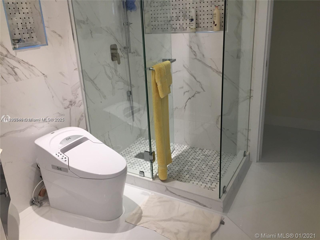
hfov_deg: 61.7
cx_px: 160
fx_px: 268
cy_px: 120
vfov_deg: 48.2
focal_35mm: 29
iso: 40
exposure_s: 1/30
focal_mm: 4.15
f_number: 2.2
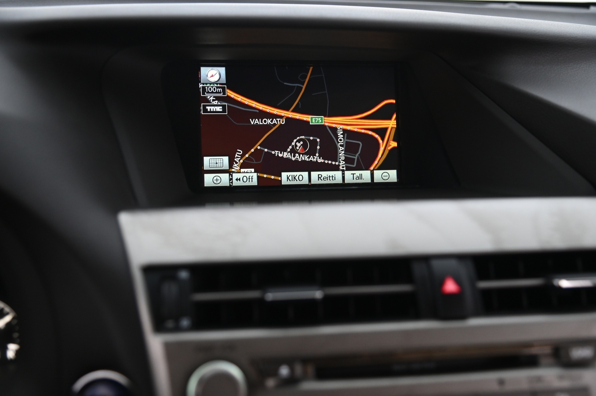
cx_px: 298
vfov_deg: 28.0
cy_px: 198
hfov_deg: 41.1
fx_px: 794
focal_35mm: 48
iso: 2000
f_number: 4
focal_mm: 48
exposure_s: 1/30
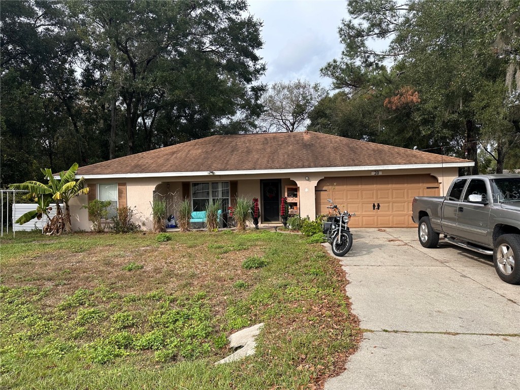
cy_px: 195
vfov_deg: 56.8
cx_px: 260
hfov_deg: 71.6
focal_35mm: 24
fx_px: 361
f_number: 1.78
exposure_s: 1/2028
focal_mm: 6.86
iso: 80
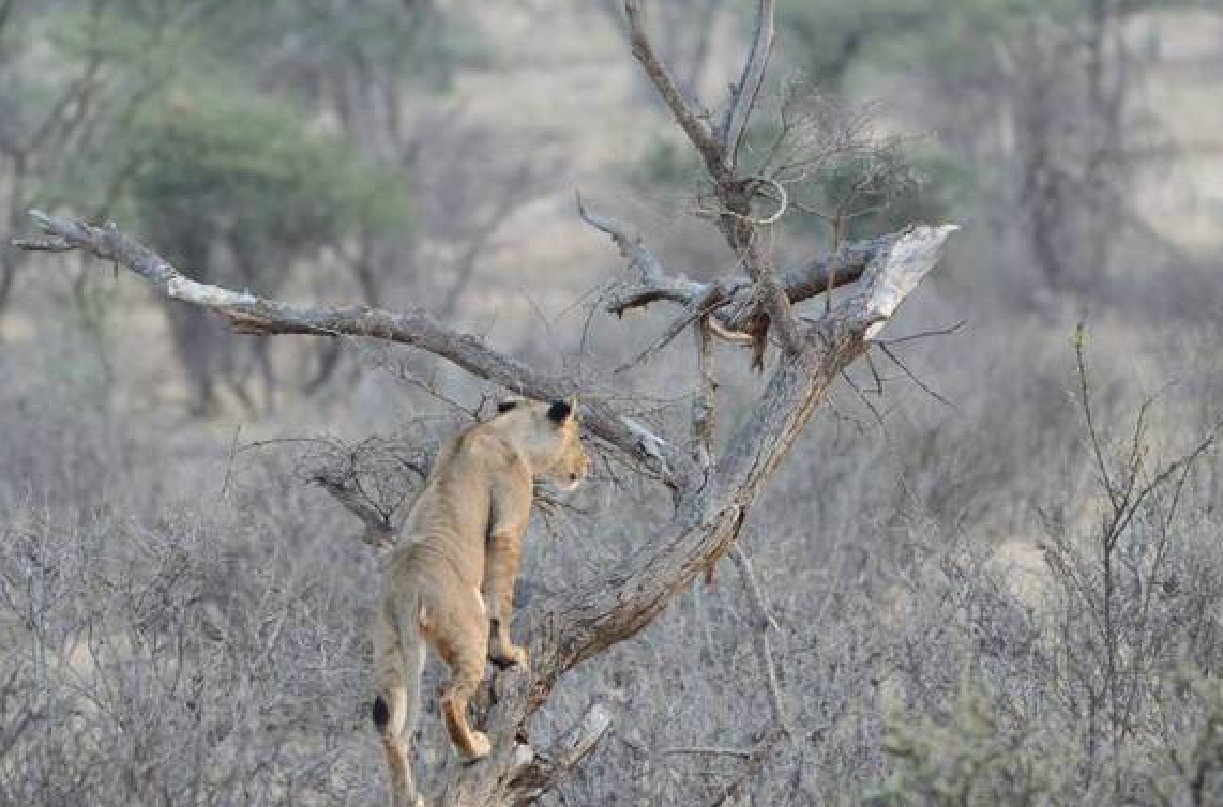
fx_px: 24928
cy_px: 404
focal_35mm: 736
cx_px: 662
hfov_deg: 2.8
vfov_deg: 1.9
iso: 3600
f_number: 5.6
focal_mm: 400
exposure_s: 1/500
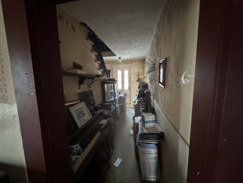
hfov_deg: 102.1
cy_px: 92
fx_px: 98
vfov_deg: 85.7
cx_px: 122
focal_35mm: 14
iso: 1600
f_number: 2.2
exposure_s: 1/38
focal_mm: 2.22
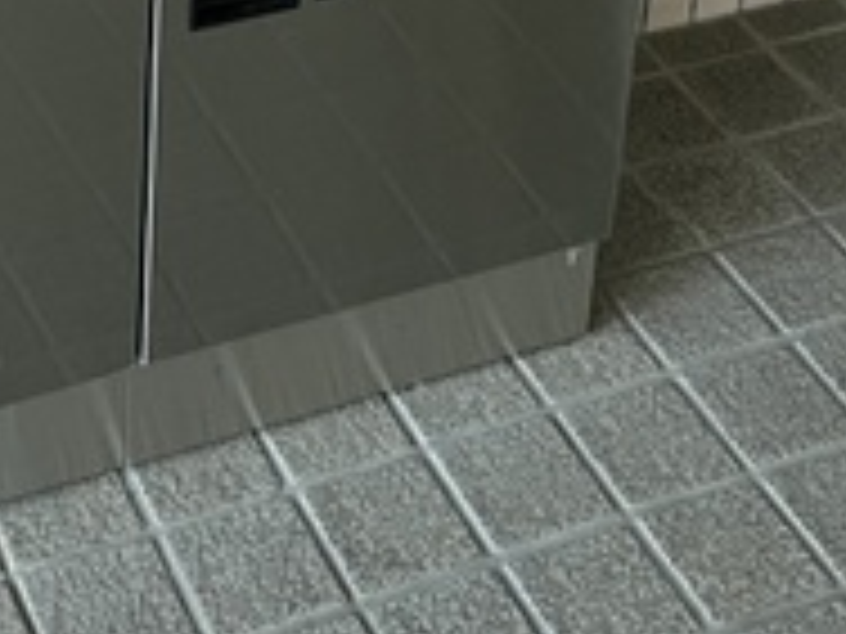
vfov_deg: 13.5
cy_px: -537
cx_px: 117
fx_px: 2371
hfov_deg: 19.9
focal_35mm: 97
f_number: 1.5
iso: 64
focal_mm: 5.7
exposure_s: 1/50
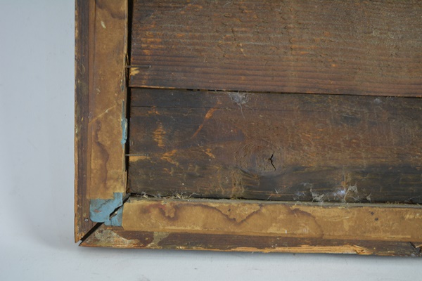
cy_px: 140
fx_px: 809
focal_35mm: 69
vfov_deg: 19.7
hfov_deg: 29.2
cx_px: 211
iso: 800
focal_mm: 46
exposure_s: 1/60
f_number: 5.3
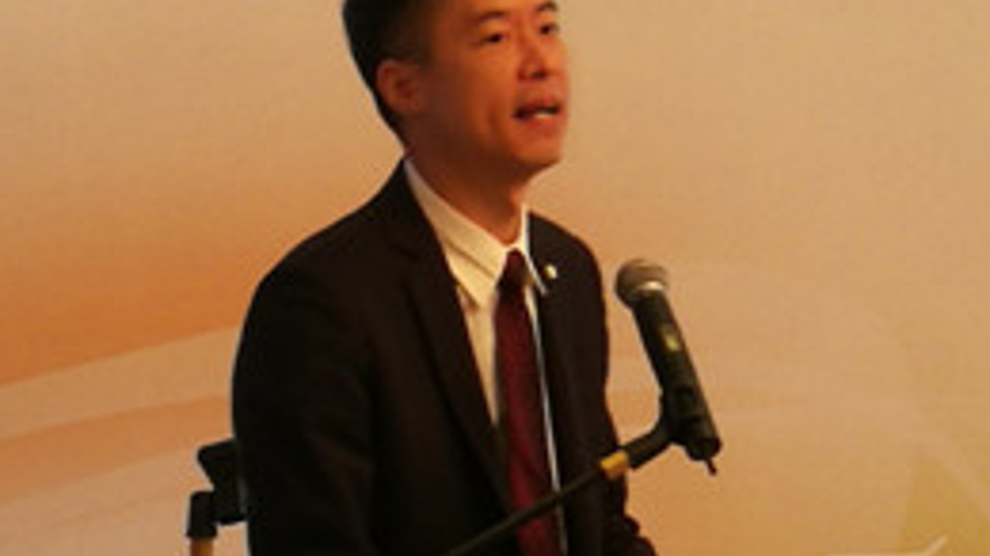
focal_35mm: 68
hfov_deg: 29.3
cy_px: 228
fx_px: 1784
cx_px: 952
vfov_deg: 17.7
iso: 400
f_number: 2.2
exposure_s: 1/24
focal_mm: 4.5
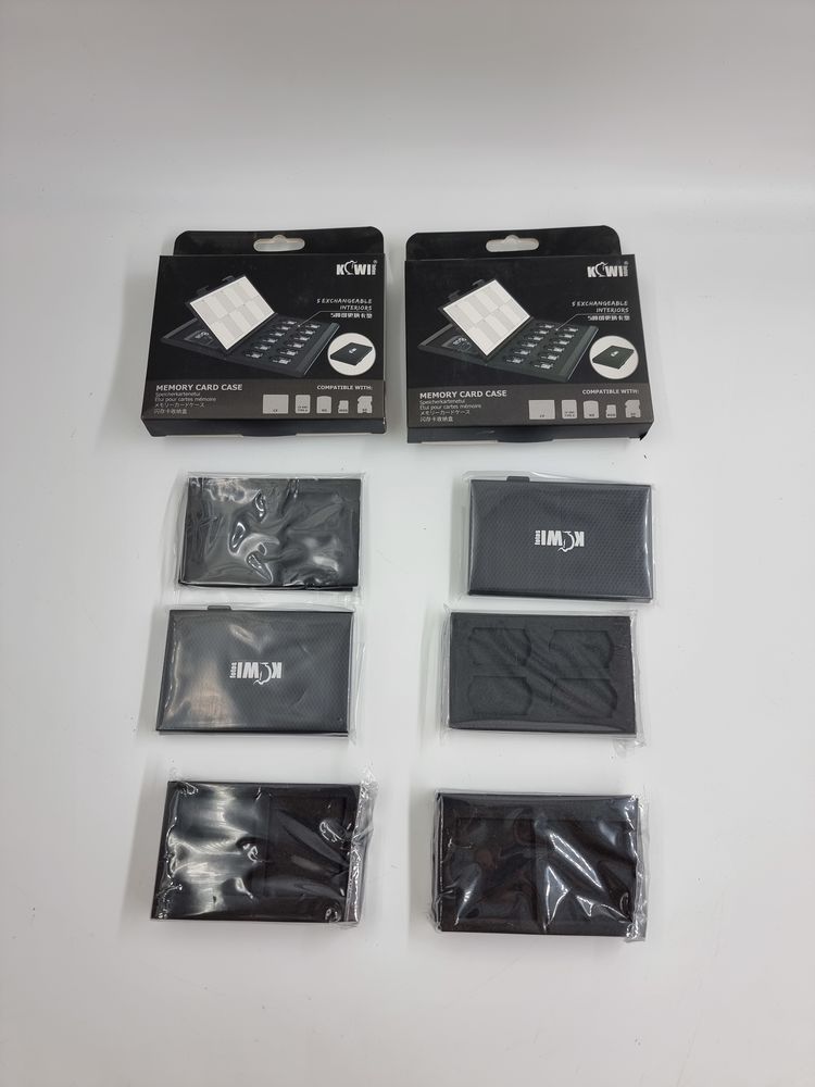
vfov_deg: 71.6
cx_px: 408
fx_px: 753
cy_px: 544
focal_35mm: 24
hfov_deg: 56.8
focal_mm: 6.7
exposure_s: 1/100
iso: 50
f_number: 1.8
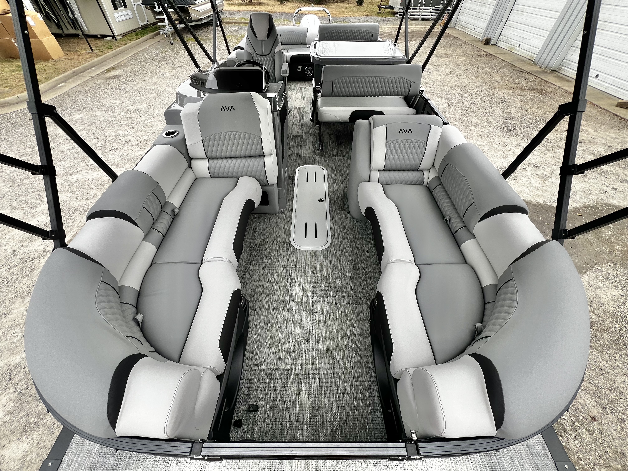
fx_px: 236
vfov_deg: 89.9
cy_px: 236
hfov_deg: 106.2
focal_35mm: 13
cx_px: 314
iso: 32
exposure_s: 1/99
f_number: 1.8
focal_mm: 1.57
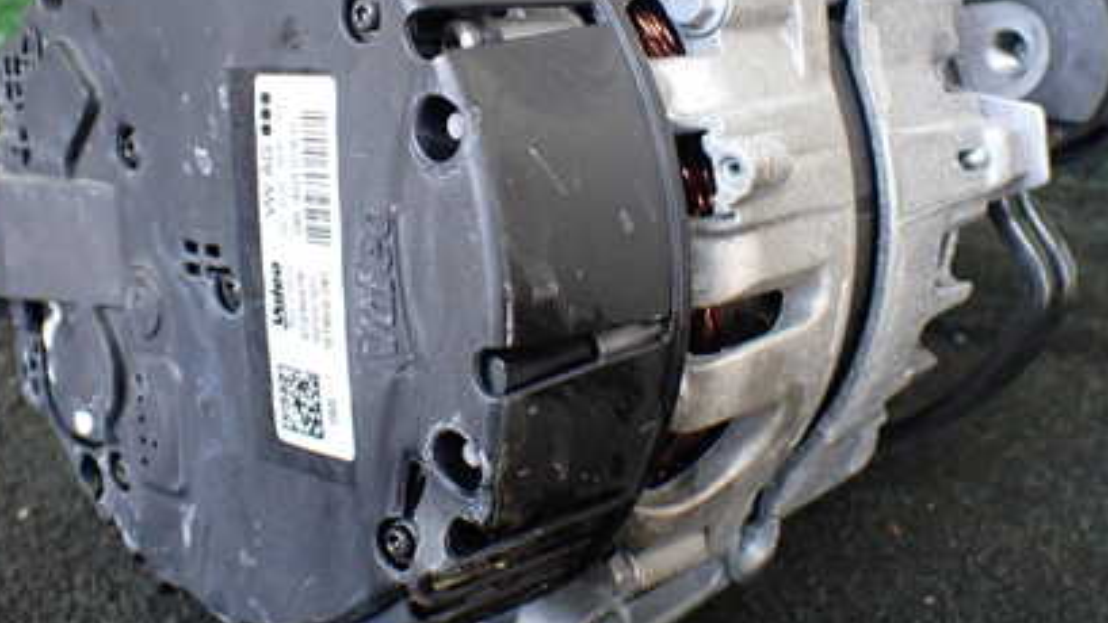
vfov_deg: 24.7
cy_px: 160
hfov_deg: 42.9
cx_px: 515
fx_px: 1410
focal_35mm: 48
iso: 320
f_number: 2.3
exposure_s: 1/125
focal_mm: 5.4
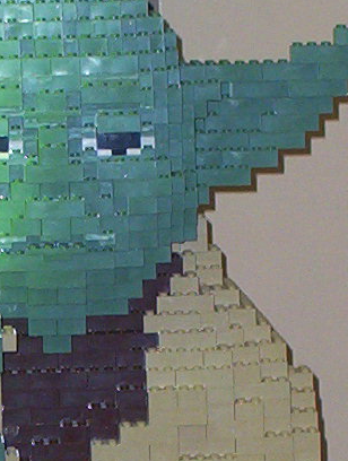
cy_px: 594
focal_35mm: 496
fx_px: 6621
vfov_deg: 4.0
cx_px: 32
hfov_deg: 3.0
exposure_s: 1/125
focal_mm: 16.3
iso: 140
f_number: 4.62
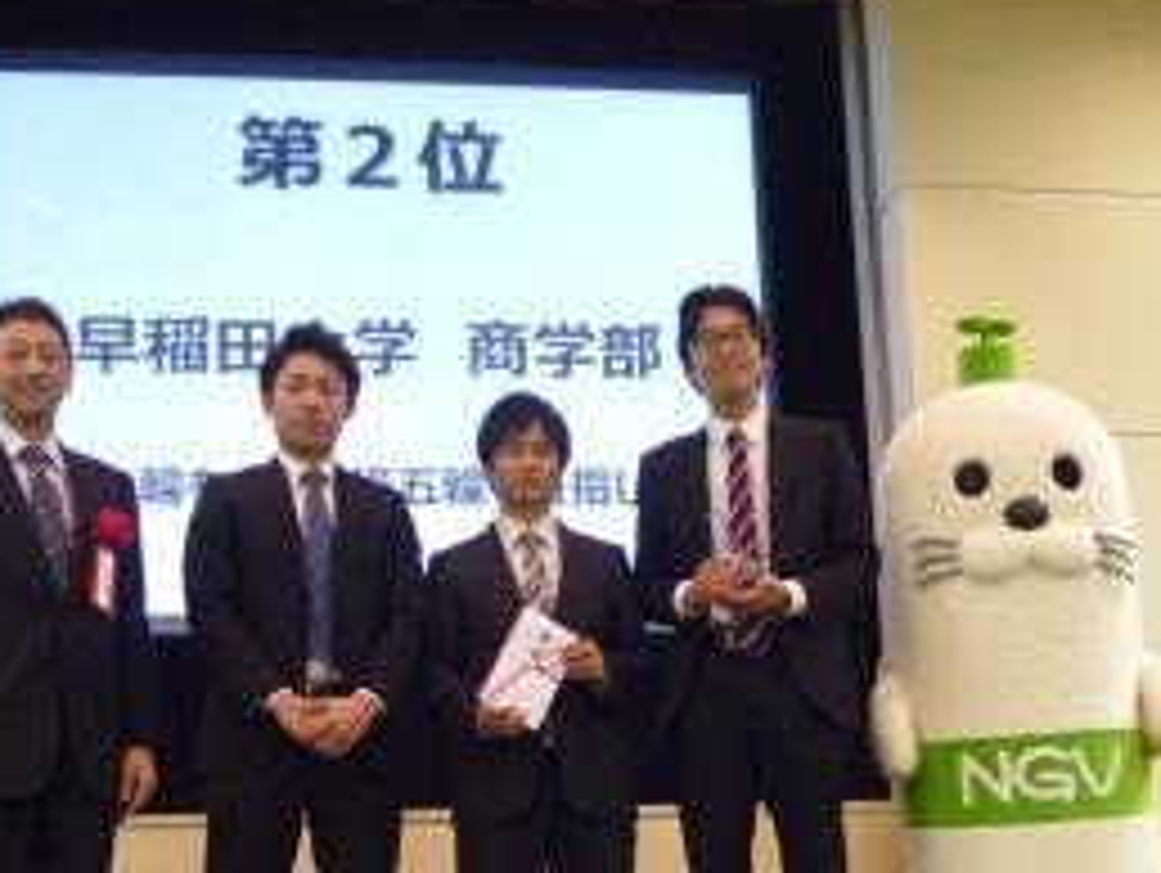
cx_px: 531
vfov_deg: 27.7
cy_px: 657
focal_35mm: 52
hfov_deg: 36.8
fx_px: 1746
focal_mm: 5.4
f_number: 2.5
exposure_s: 1/30
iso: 400
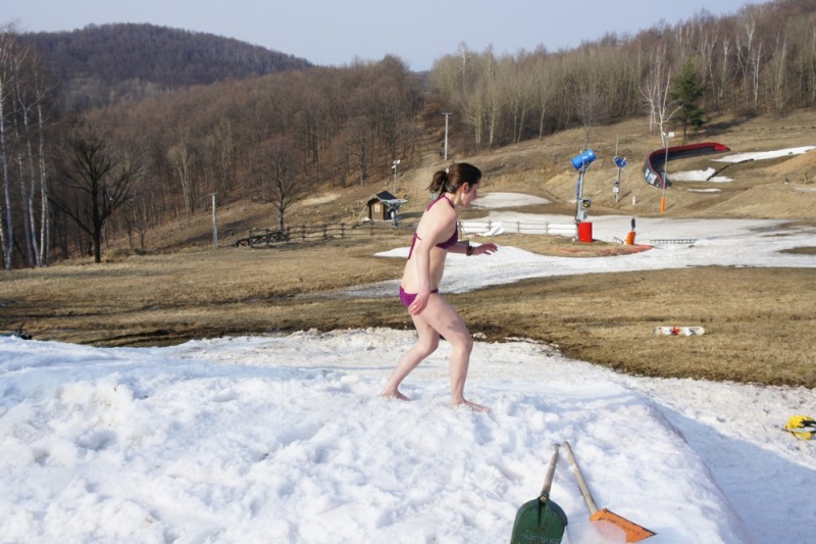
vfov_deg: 33.0
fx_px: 918
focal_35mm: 40
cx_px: 408
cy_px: 272
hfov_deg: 47.9
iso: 250
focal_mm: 27
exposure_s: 1/250
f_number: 13
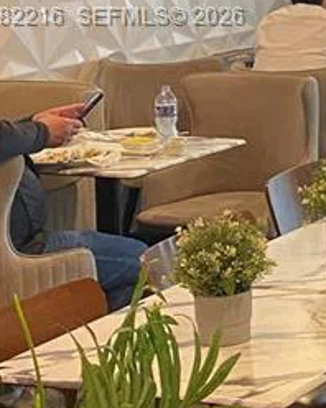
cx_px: 680
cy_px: 18
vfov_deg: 15.4
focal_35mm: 123
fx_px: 1485
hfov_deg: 11.2
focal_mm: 4.25
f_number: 1.8
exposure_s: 1/60
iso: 250
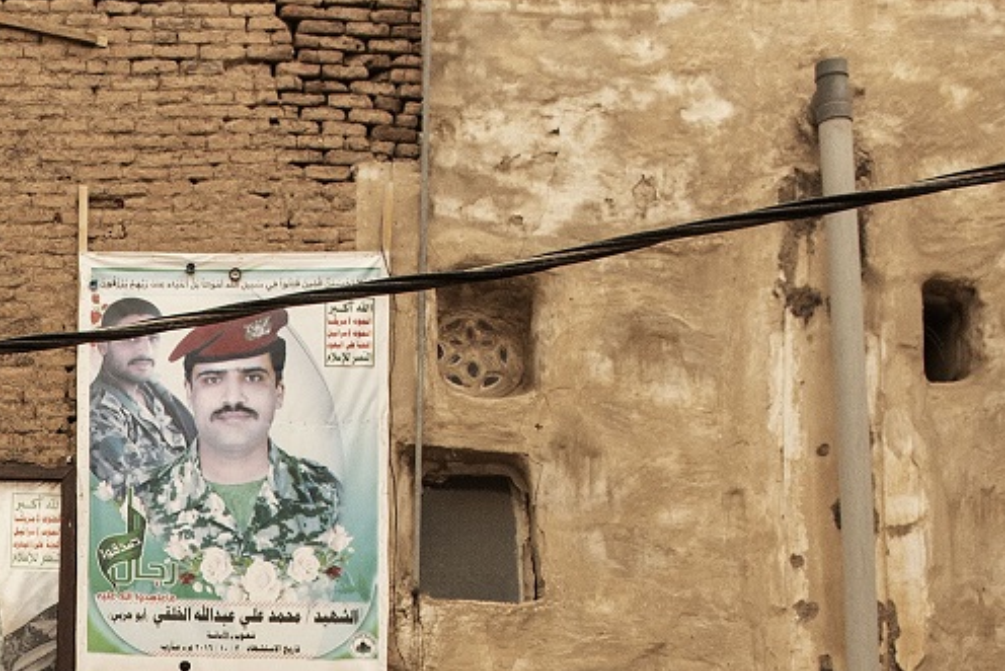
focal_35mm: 141
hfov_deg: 13.8
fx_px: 3937
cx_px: -395
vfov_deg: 9.2
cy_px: 1295
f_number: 5.6
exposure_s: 1/400
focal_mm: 31
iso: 640
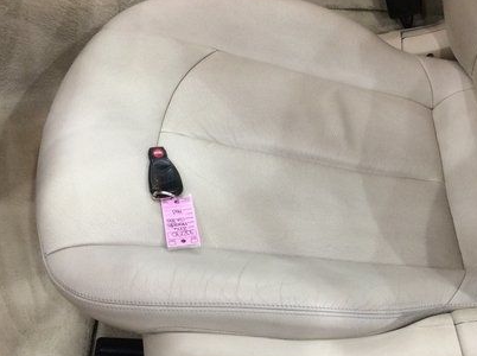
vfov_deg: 28.4
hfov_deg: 37.4
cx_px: 282
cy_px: 214
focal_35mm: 51
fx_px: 702
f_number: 2.4
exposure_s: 1/25
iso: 80
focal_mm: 3.3
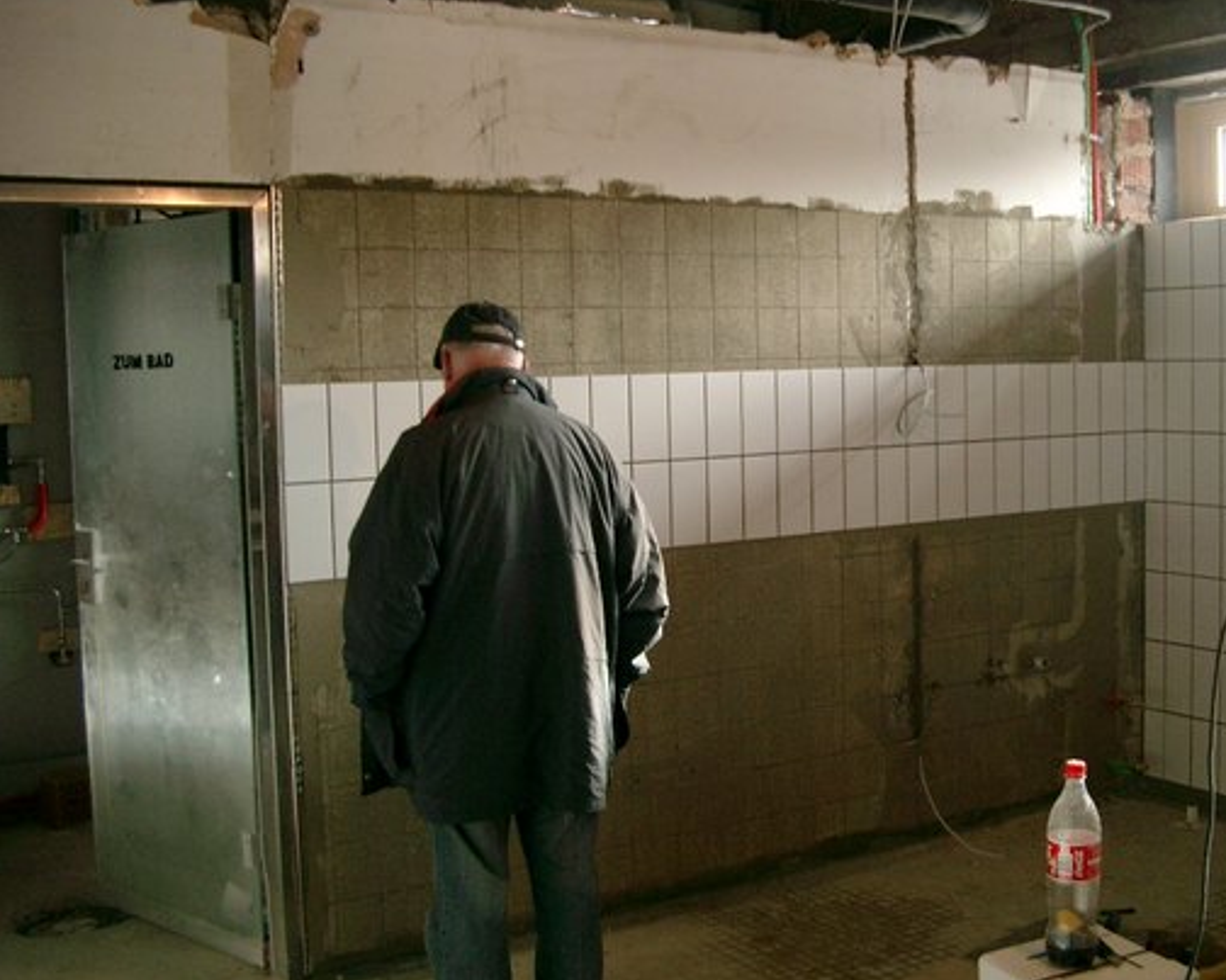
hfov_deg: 42.7
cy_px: 486
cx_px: 727
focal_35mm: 43
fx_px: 1560
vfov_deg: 34.9
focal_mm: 7.6
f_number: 2.6
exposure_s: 1/80
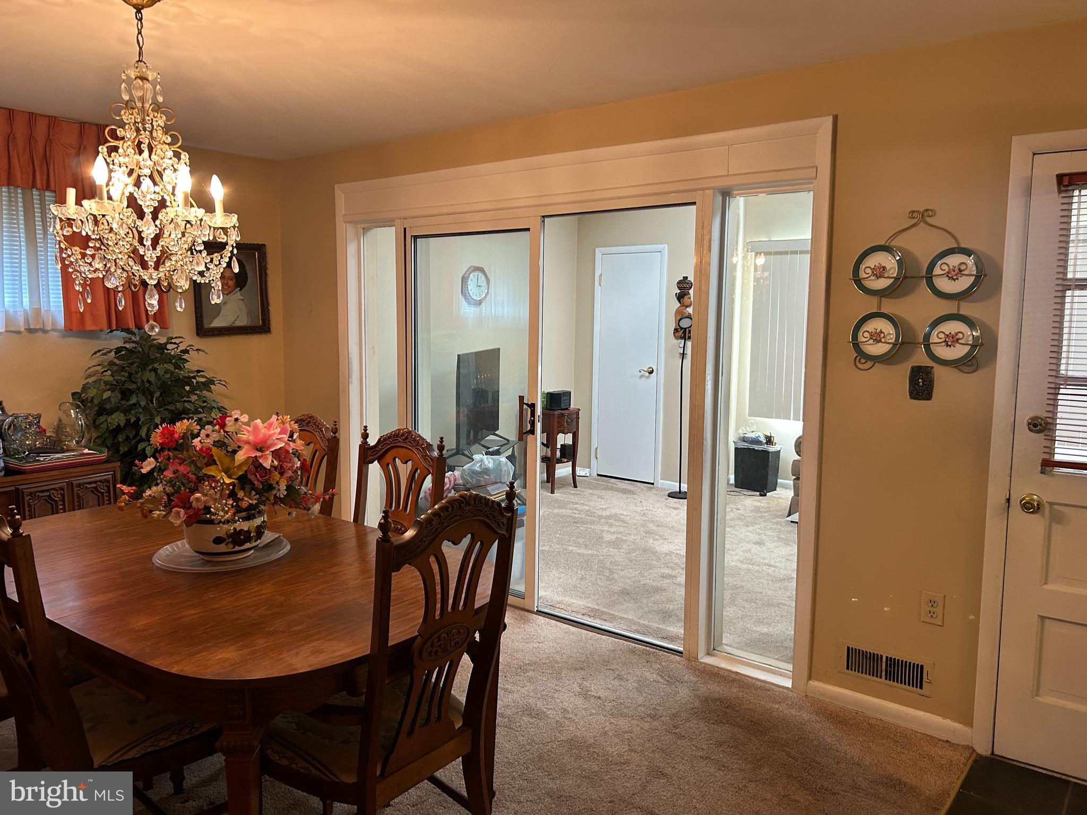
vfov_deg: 53.1
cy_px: 408
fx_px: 816
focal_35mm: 26
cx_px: 544
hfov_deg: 67.3
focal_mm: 5.7
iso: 160
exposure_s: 1/60
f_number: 1.5
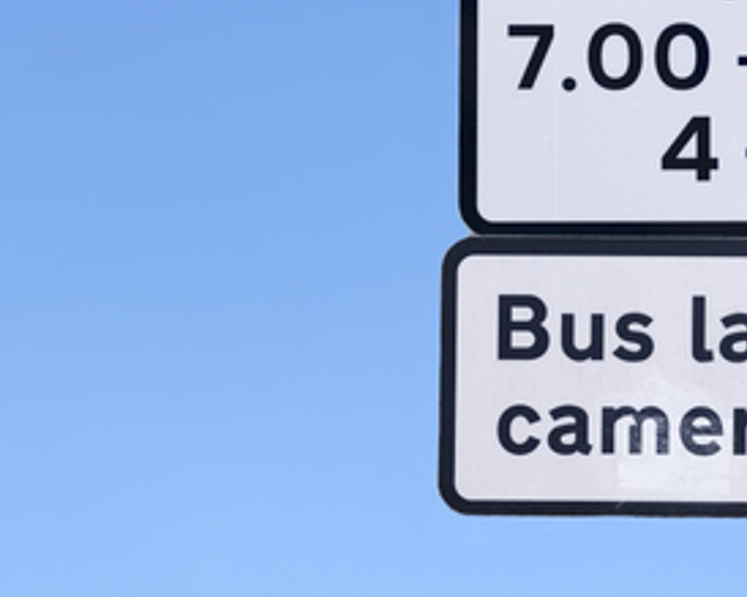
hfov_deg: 7.8
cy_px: 1
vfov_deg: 6.3
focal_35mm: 246
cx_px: 750
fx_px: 5437
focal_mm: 66
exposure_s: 1/8
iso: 200
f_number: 2.8
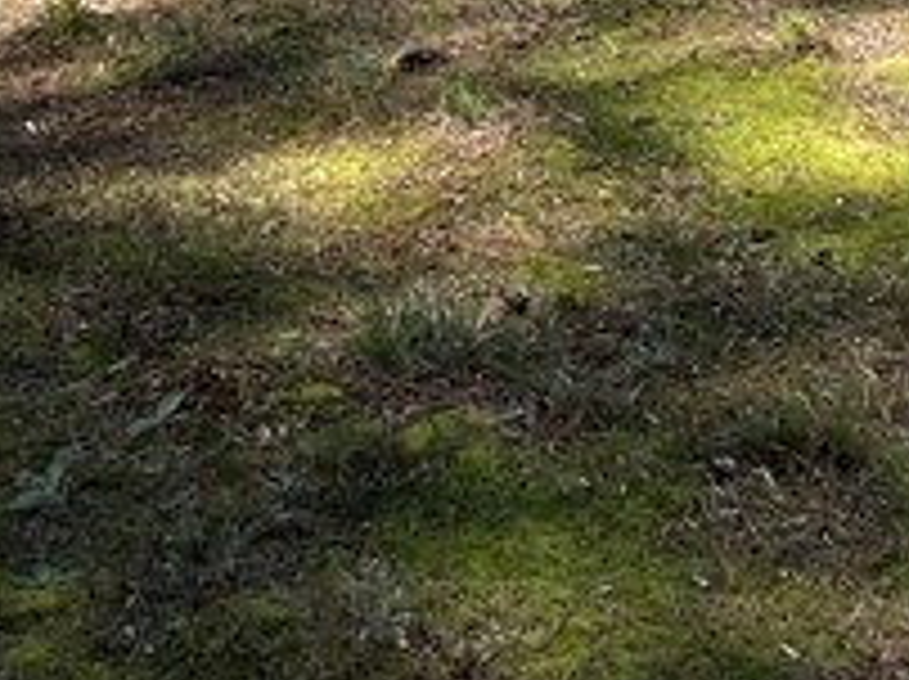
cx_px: 832
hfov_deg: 14.8
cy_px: -977
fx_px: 3462
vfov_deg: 9.8
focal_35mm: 132
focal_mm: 4.2
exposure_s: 1/1435
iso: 32
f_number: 1.6
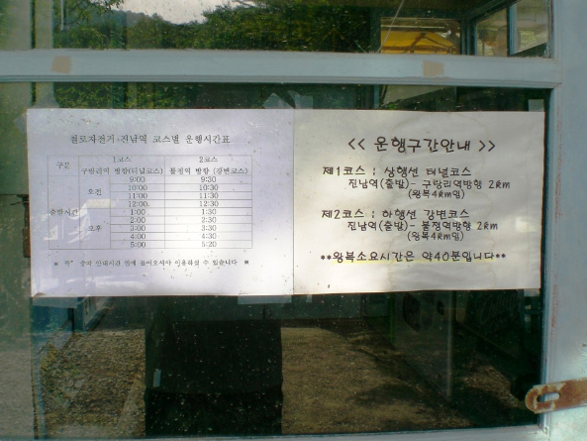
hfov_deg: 45.8
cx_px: 289
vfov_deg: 35.1
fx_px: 695
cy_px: 211
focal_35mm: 41
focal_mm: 6.3
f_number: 4.4
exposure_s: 1/160
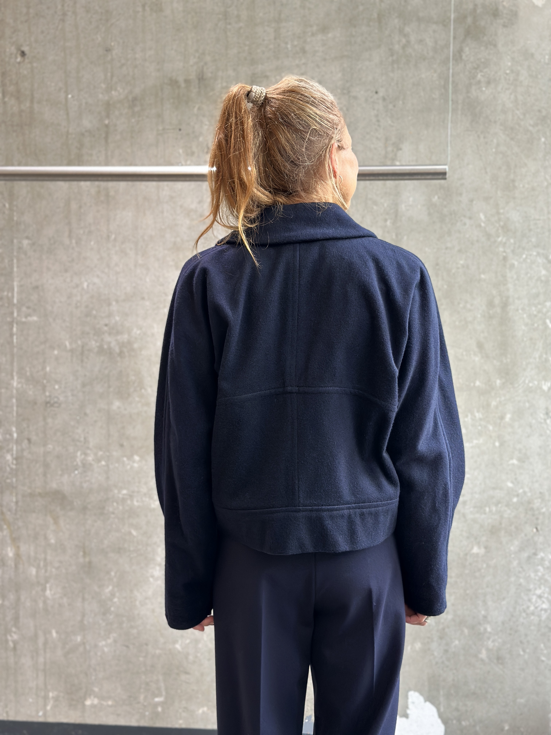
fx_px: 1019
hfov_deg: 30.3
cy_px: 368
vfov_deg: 39.7
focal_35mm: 48
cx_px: 276
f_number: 1.78
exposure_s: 1/79
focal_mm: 6.86
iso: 125
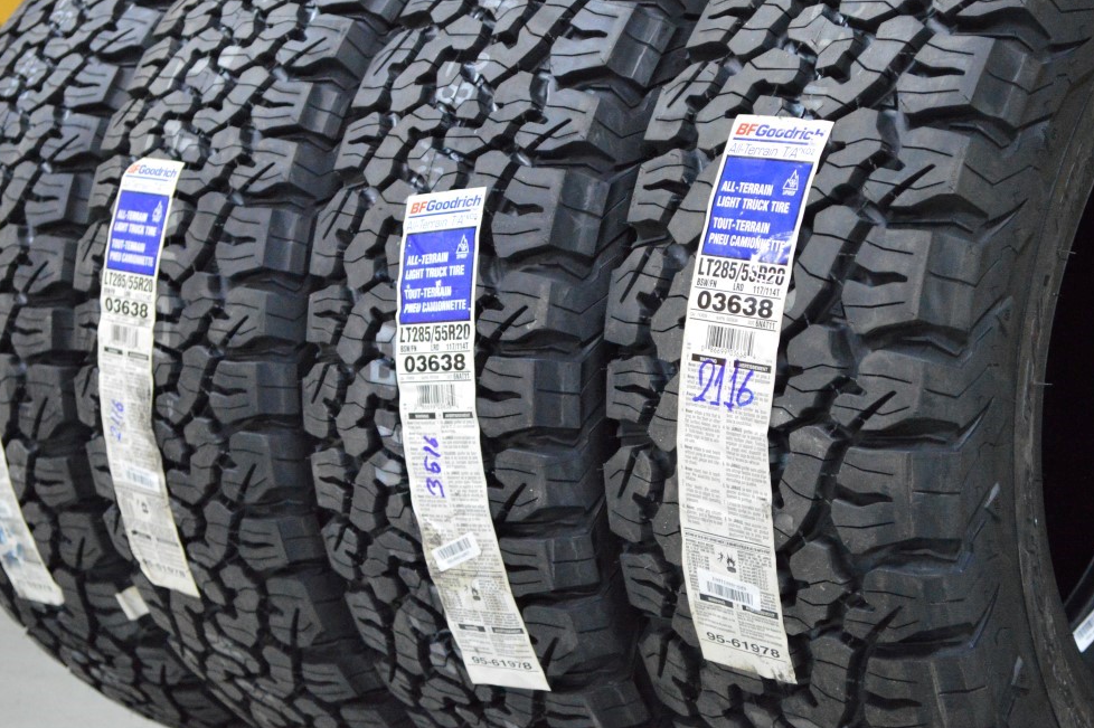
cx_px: 521
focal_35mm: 85
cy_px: 344
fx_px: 2582
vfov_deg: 16.1
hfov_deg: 23.9
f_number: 5.6
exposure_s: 1/40
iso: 6400
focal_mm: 48
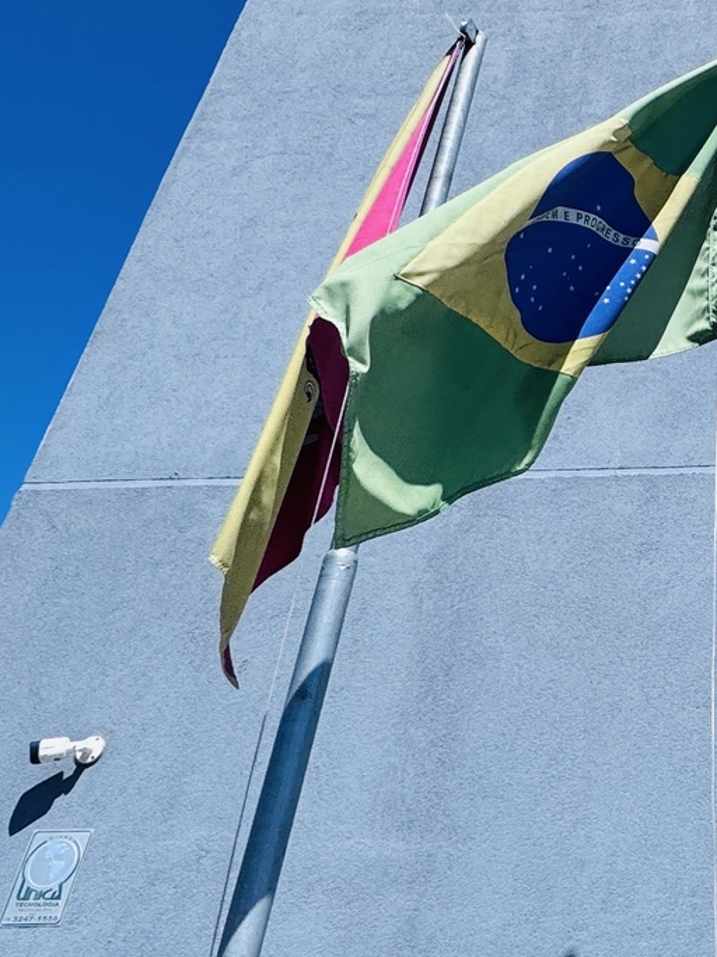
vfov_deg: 47.4
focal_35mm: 39
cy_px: 348
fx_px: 1077
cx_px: 905
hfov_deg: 30.1
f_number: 2.2
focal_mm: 2.22
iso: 50
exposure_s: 1/3546
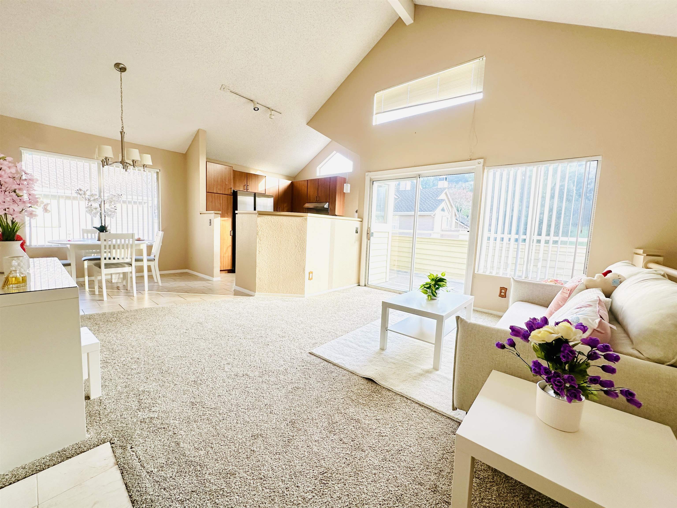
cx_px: 338
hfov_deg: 102.1
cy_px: 254
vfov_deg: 85.7
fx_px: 274
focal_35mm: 14
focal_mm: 2.22
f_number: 2.2
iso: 160
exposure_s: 1/99
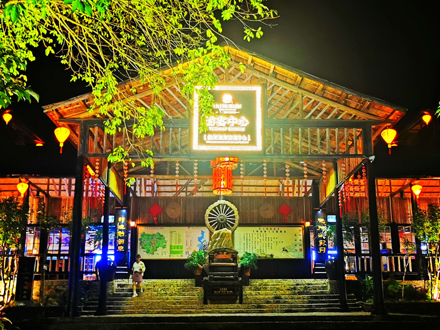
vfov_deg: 33.6
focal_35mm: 43
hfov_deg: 43.9
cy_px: 165
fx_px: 546
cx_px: 220
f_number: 1.8
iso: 250
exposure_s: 5
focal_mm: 5.58
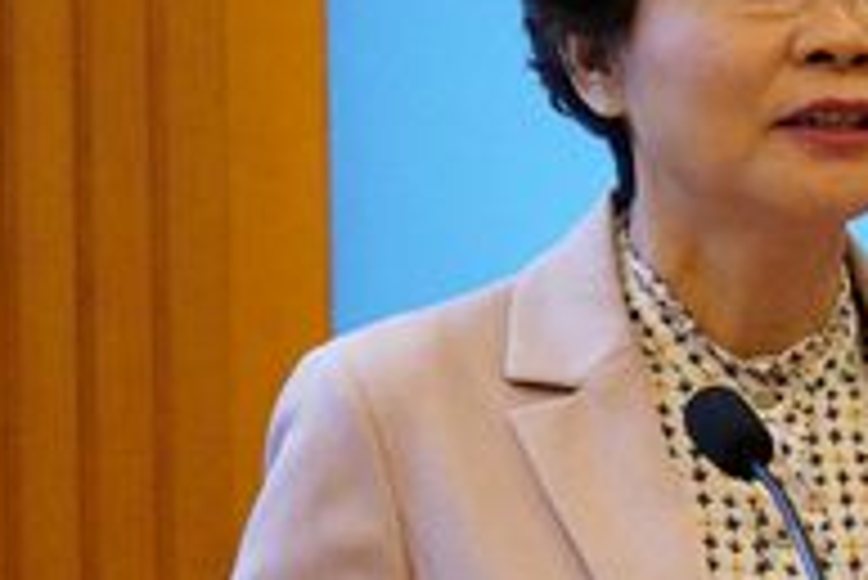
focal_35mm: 328
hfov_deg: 6.3
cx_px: 913
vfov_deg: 4.2
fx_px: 7914
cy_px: 184
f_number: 5.6
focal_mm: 72
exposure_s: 1/160
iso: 16000
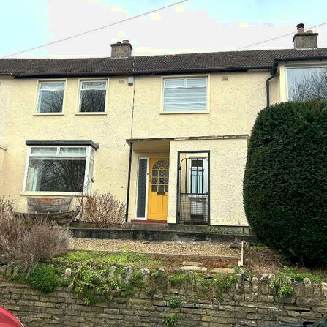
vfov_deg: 46.0
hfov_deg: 46.0
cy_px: 145
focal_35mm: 36
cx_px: 143
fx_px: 385
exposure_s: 1/1449
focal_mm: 5.7
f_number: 1.5
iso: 50
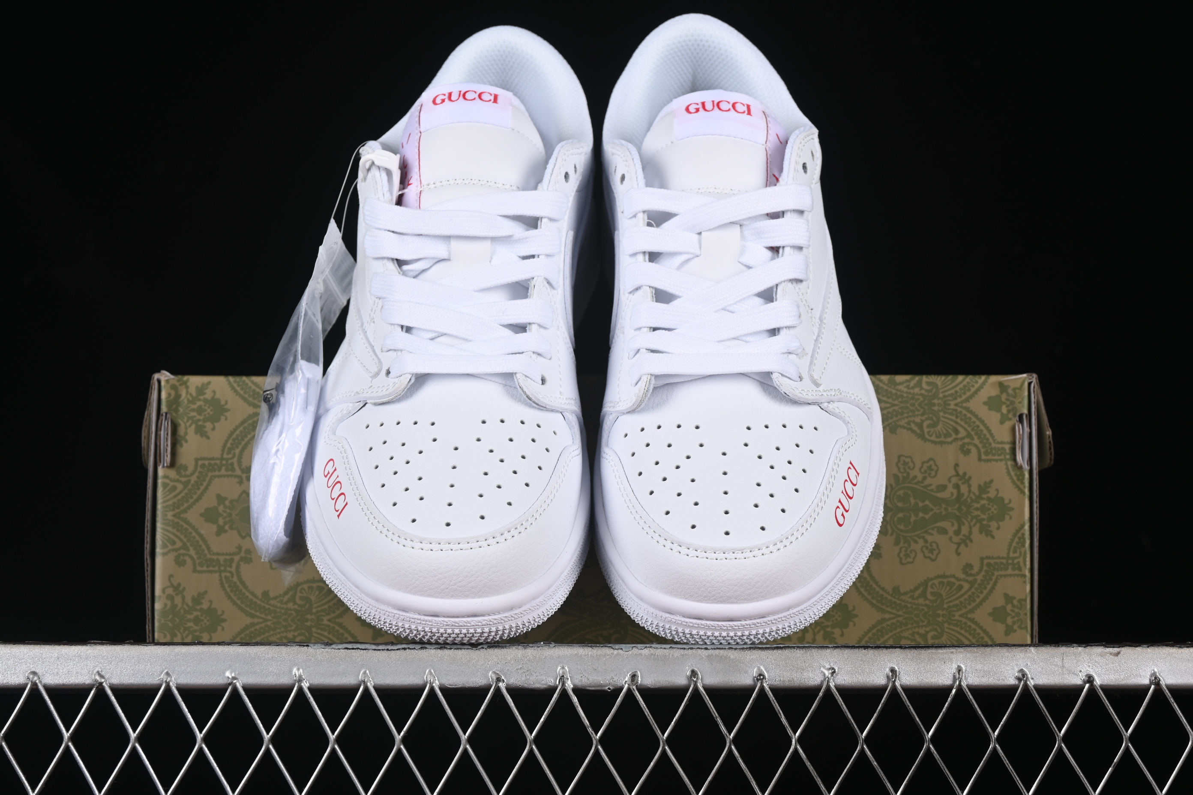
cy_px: 398
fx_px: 2485
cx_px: 596
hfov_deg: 27.0
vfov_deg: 18.2
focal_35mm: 75
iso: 160
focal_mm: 50
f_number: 8
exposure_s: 1/125
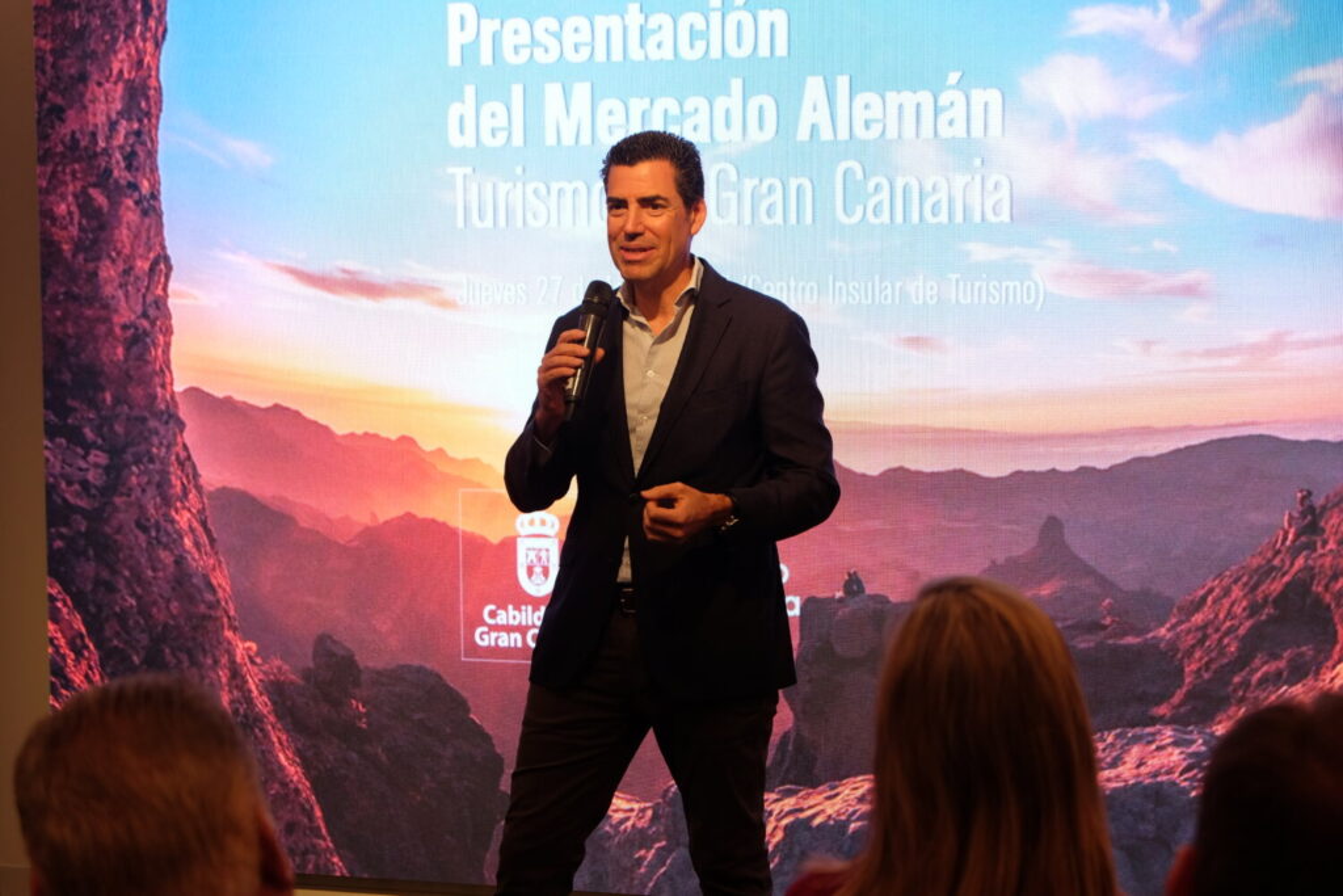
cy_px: 448
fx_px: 3097
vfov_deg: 16.5
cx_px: 672
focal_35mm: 83
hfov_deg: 24.5
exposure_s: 1/60
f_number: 4
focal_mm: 55
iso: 400
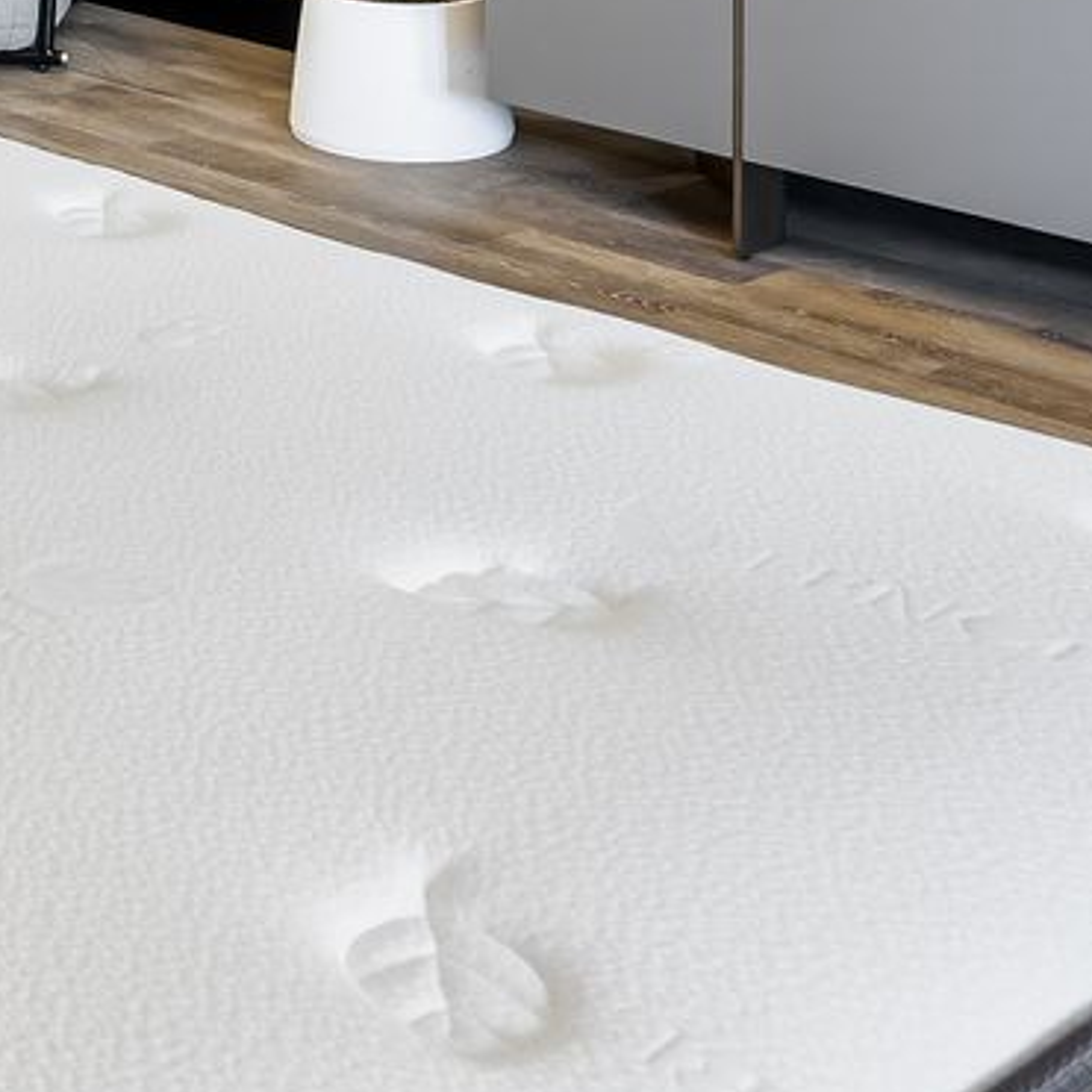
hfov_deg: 23.1
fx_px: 2356
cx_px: -336
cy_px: -492
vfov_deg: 22.1
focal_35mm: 66
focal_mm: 16
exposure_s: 5
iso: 100
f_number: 10
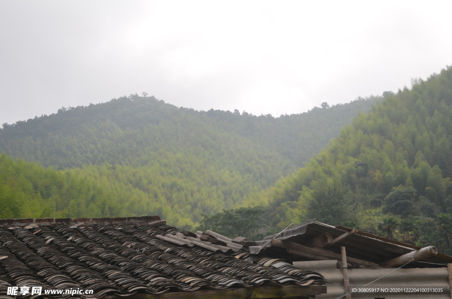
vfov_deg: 21.5
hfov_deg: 32.0
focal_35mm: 63
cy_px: 150
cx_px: 226
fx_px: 789
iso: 100
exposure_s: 1/200
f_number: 10
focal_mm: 42
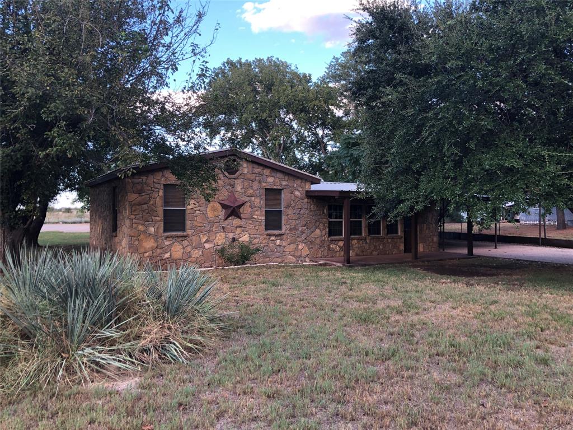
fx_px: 463
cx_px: 286
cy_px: 215
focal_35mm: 28
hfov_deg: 63.4
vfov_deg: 49.7
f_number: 1.8
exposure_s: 1/120
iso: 40
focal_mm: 3.99
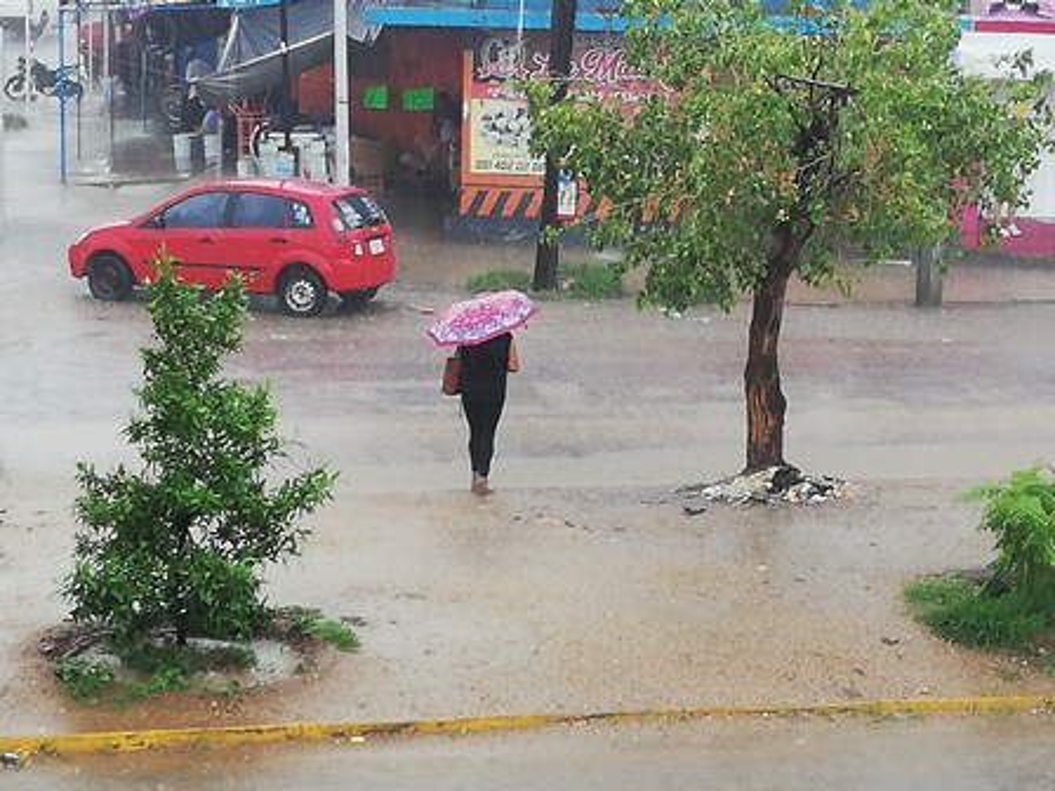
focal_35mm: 103
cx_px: 528
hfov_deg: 19.1
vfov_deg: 14.4
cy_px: 396
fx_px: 3139
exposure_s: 1/30
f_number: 2.2
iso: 200
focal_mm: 3.81
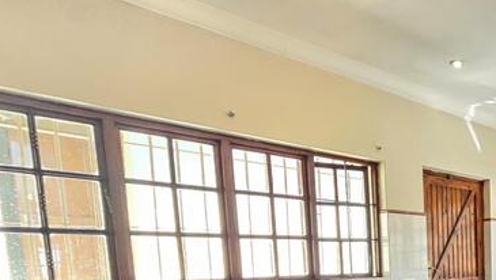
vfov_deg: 33.2
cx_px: 476
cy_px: 307
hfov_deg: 52.2
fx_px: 408
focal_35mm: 31
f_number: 2.2
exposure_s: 1/60
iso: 400
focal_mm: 2.2
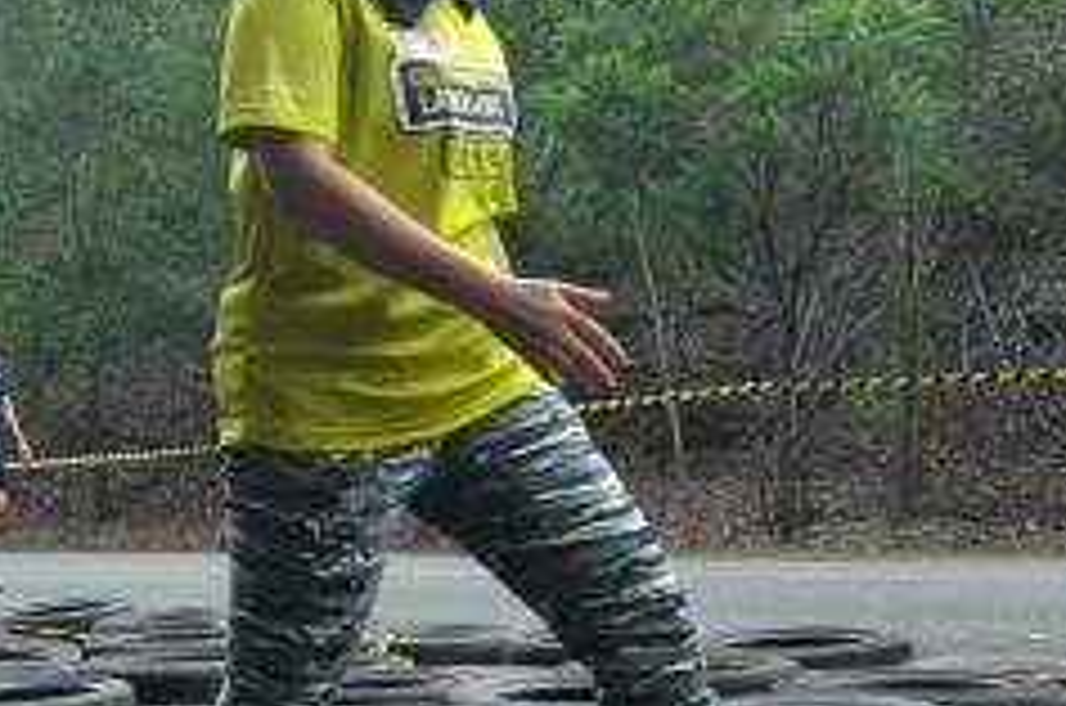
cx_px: -13
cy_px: 229
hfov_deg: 32.8
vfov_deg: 24.1
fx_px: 1646
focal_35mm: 56
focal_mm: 11
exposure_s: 1/320
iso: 800
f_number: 5.6
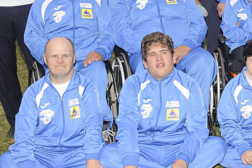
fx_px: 749
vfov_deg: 12.7
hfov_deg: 17.7
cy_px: 22
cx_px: 340
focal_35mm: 107
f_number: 5
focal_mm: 30
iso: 200
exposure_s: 1/60
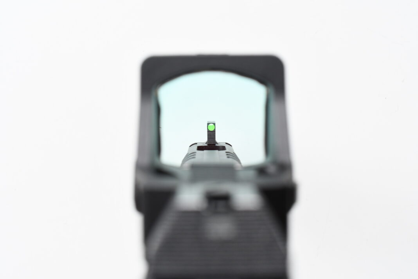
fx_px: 604
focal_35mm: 52
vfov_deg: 26.0
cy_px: 140
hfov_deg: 38.2
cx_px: 209
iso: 1250
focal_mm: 35
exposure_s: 1/30
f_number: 13
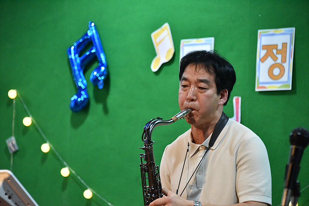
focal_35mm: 190
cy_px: 103
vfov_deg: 7.2
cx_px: 154
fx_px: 1630
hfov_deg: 10.8
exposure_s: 1/125
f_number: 5.6
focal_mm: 190
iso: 6400
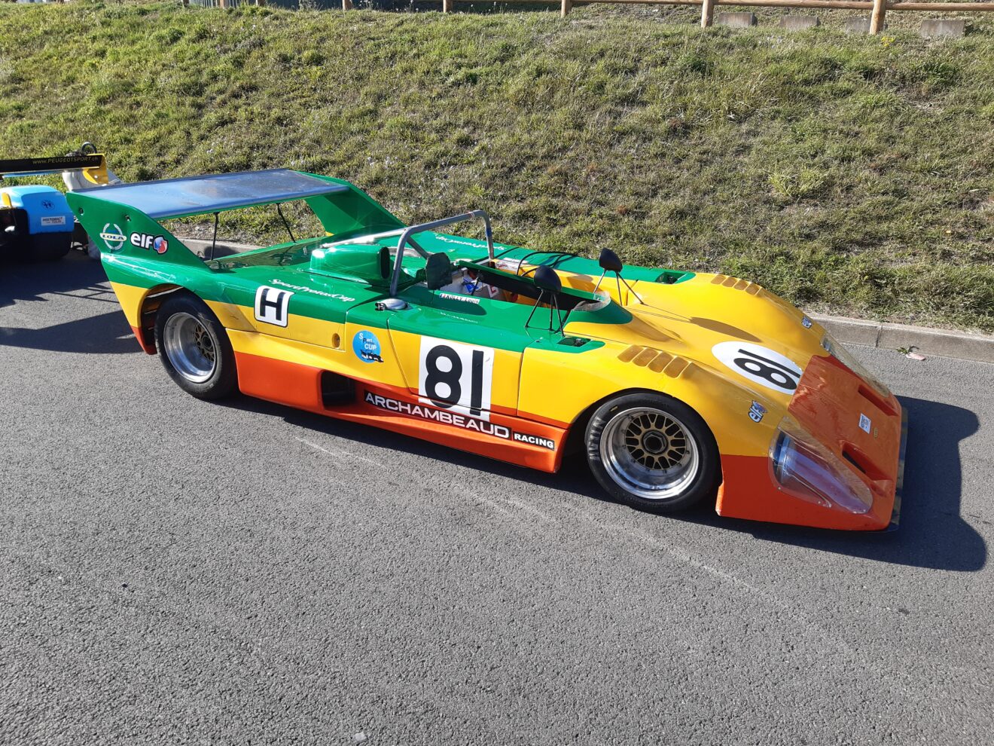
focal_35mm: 26
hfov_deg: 67.3
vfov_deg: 53.1
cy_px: 373
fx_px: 747
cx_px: 497
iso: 40
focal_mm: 3.92
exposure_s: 1/808
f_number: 1.7
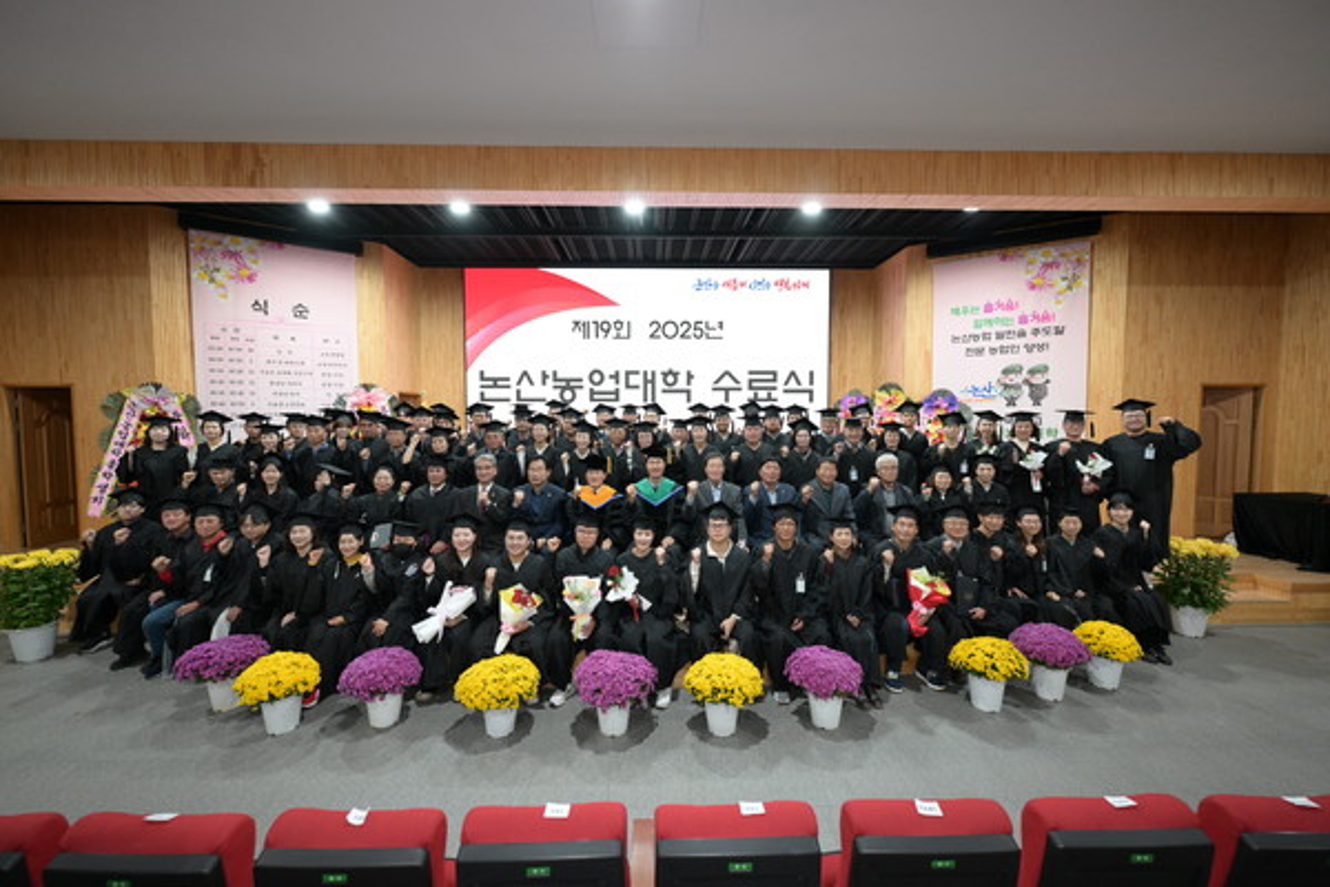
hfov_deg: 104.3
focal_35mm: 14
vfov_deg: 81.2
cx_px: 665
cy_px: 444
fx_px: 517
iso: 2500
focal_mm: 14
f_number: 3.2
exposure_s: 1/200
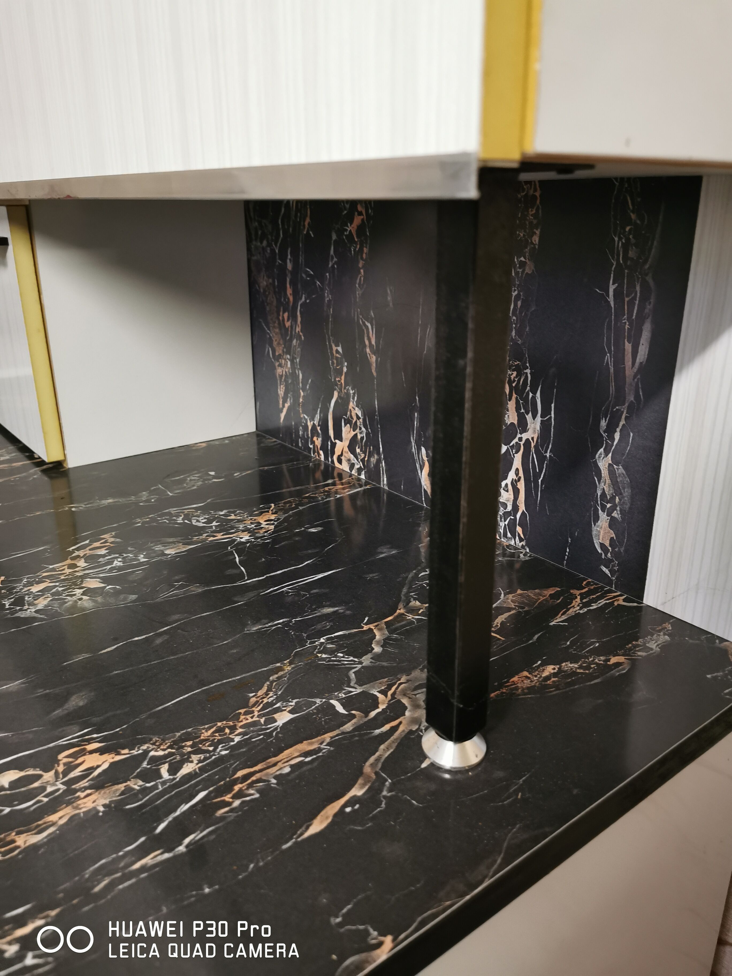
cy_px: 488
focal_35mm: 27
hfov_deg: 51.4
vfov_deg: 65.3
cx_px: 366
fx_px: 761
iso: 400
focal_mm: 5.56
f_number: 1.6
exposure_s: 1/33.3
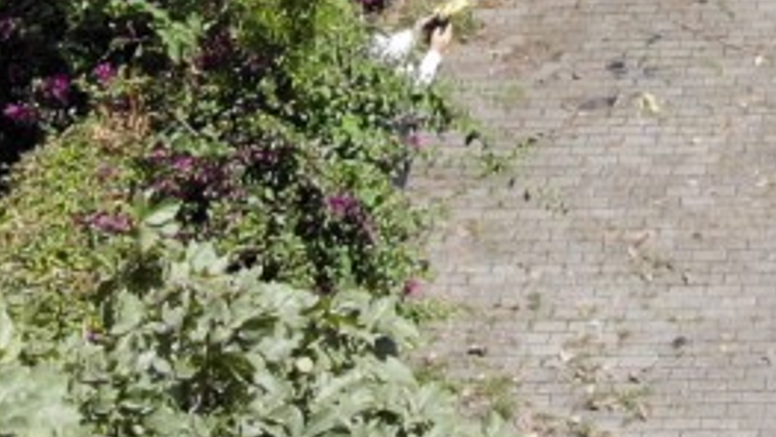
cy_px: -1103
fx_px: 3272
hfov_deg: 12.9
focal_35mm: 159
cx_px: 1145
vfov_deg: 6.6
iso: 100
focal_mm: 4.5
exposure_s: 1/622
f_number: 2.8
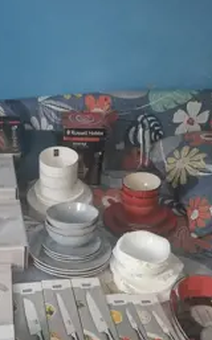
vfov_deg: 51.0
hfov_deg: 32.9
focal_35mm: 38
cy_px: 216
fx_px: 352
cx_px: 54
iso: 640
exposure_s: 1/25
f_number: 1.8
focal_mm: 5.54
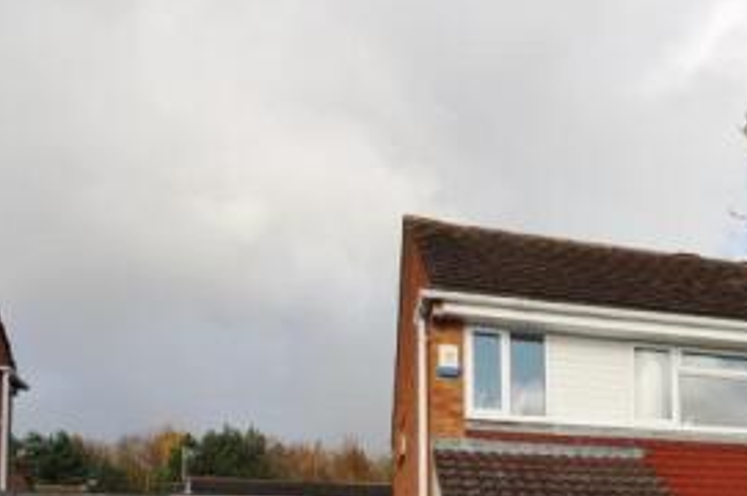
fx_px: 978
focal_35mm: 47
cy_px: 548
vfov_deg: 26.2
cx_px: 810
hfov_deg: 35.9
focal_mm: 13
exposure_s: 1/200
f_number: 11
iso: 200
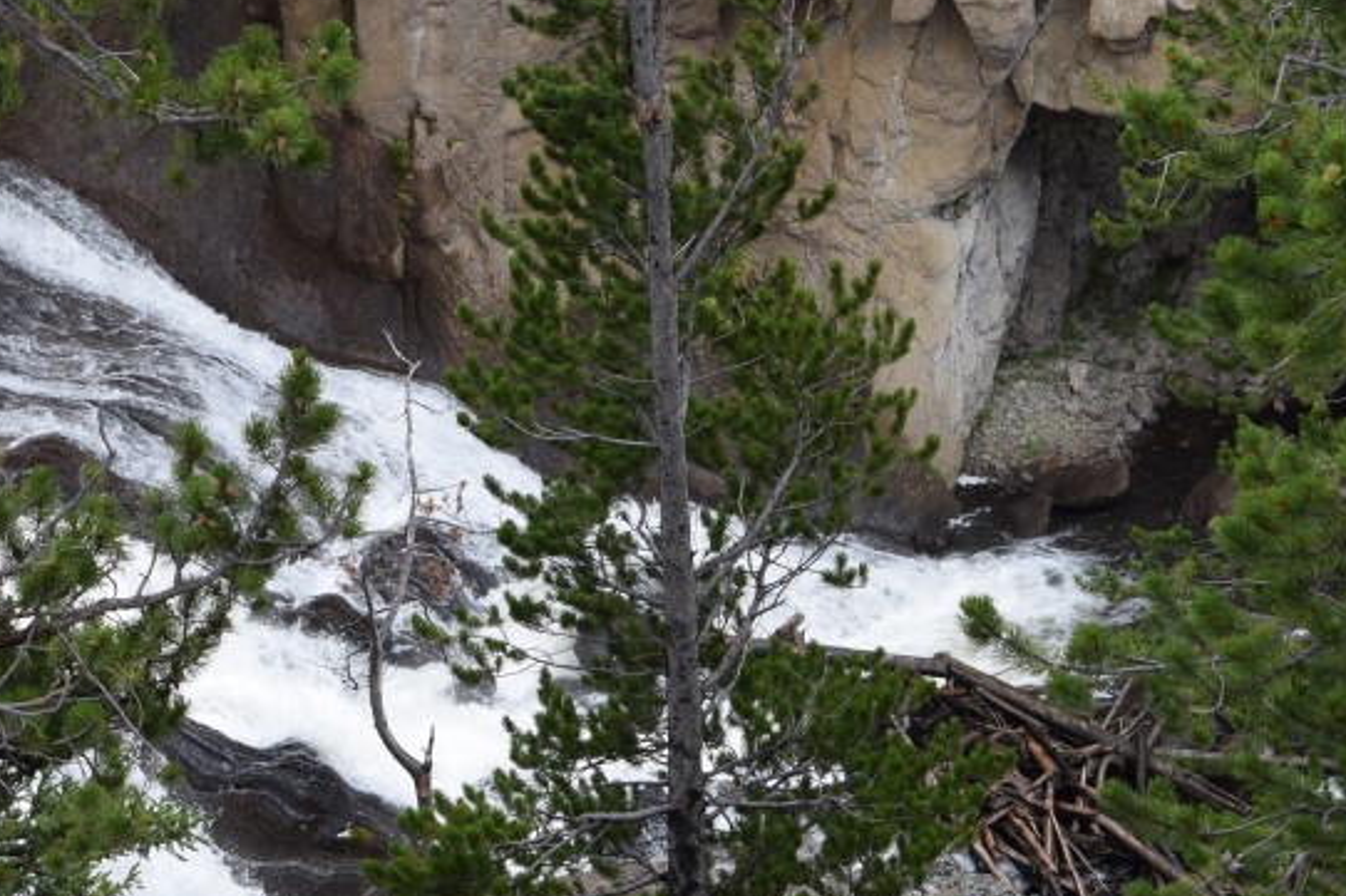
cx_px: 119
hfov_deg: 13.1
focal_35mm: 156
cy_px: 429
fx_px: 5829
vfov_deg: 8.8
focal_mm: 55
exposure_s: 1/250
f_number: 8
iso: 280
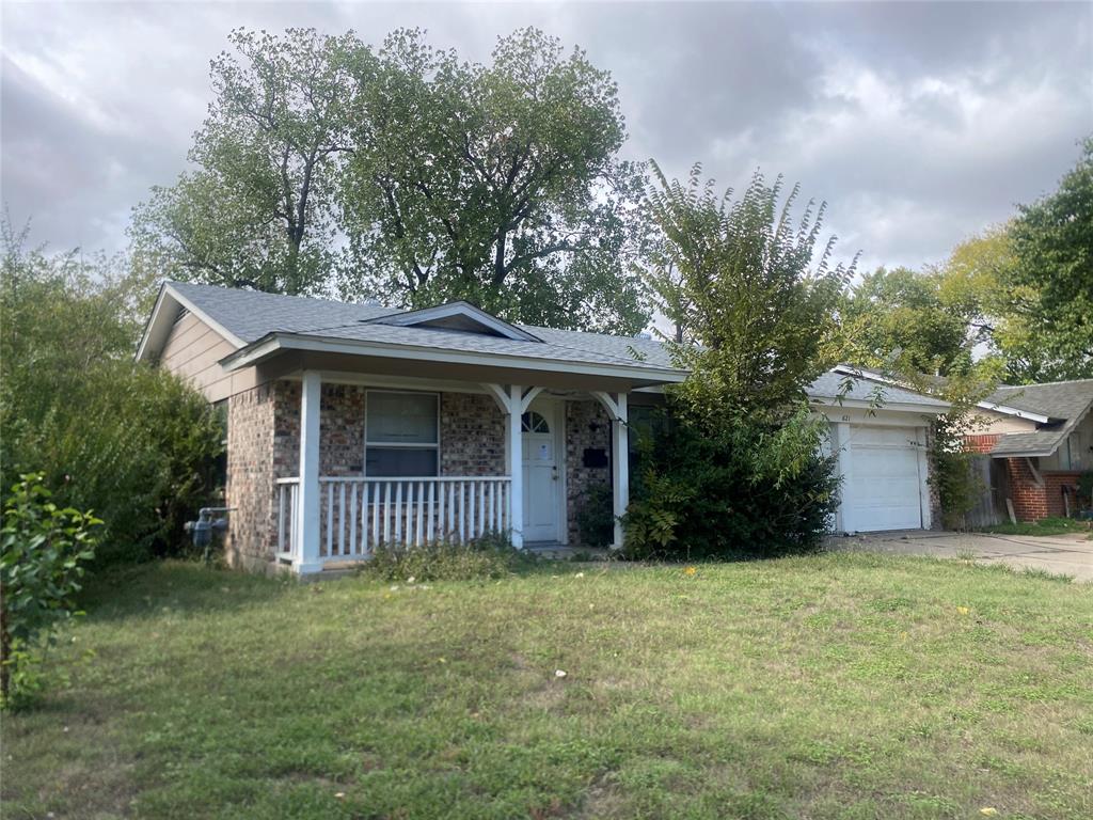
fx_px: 821
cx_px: 546
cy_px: 410
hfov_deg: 67.3
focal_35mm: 26
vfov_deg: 53.1
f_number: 1.8
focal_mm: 4.25
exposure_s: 1/1678
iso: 32
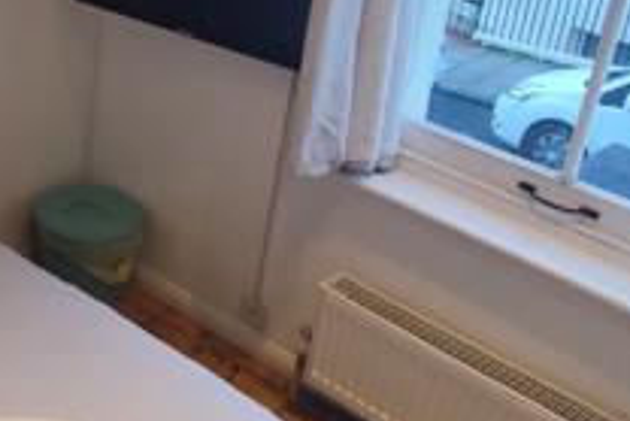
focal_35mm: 64
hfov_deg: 27.6
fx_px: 1121
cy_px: 124
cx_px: -124
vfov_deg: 21.2
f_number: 2.2
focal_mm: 1.65
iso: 140
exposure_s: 1/50
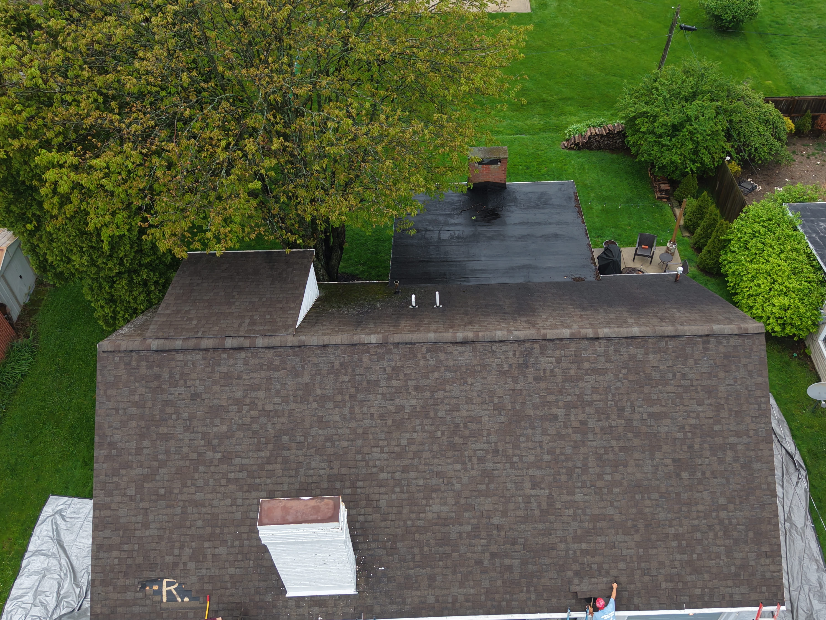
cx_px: 455
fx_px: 787
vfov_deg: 42.9
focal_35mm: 33
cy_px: 327
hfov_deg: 55.3
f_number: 1.8
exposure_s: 1/40
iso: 100
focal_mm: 8.67
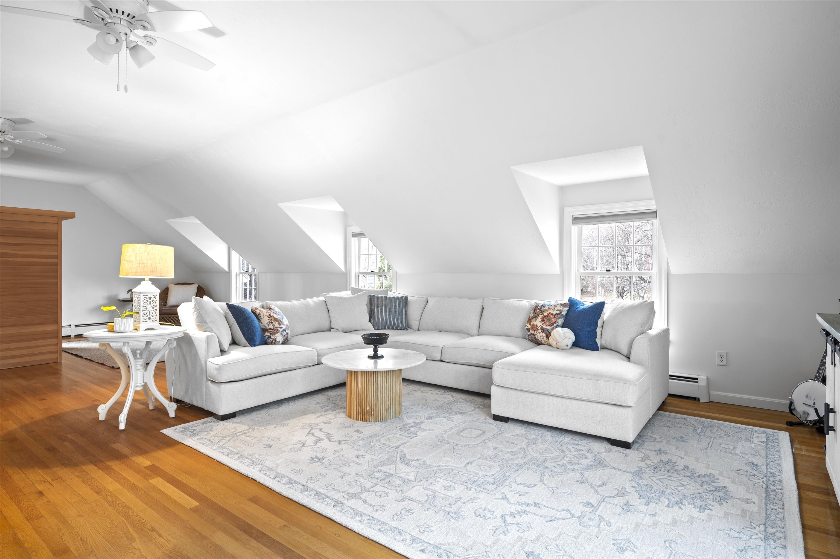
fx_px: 443
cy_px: 280
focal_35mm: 19
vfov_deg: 64.5
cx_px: 420
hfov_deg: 87.0
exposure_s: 5
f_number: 7.1
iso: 250
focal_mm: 19
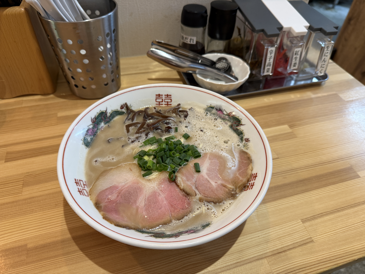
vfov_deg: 56.8
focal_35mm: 24
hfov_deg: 71.6
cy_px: 137
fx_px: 253
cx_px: 182
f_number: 1.78
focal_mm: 6.76
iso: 160
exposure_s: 1/50
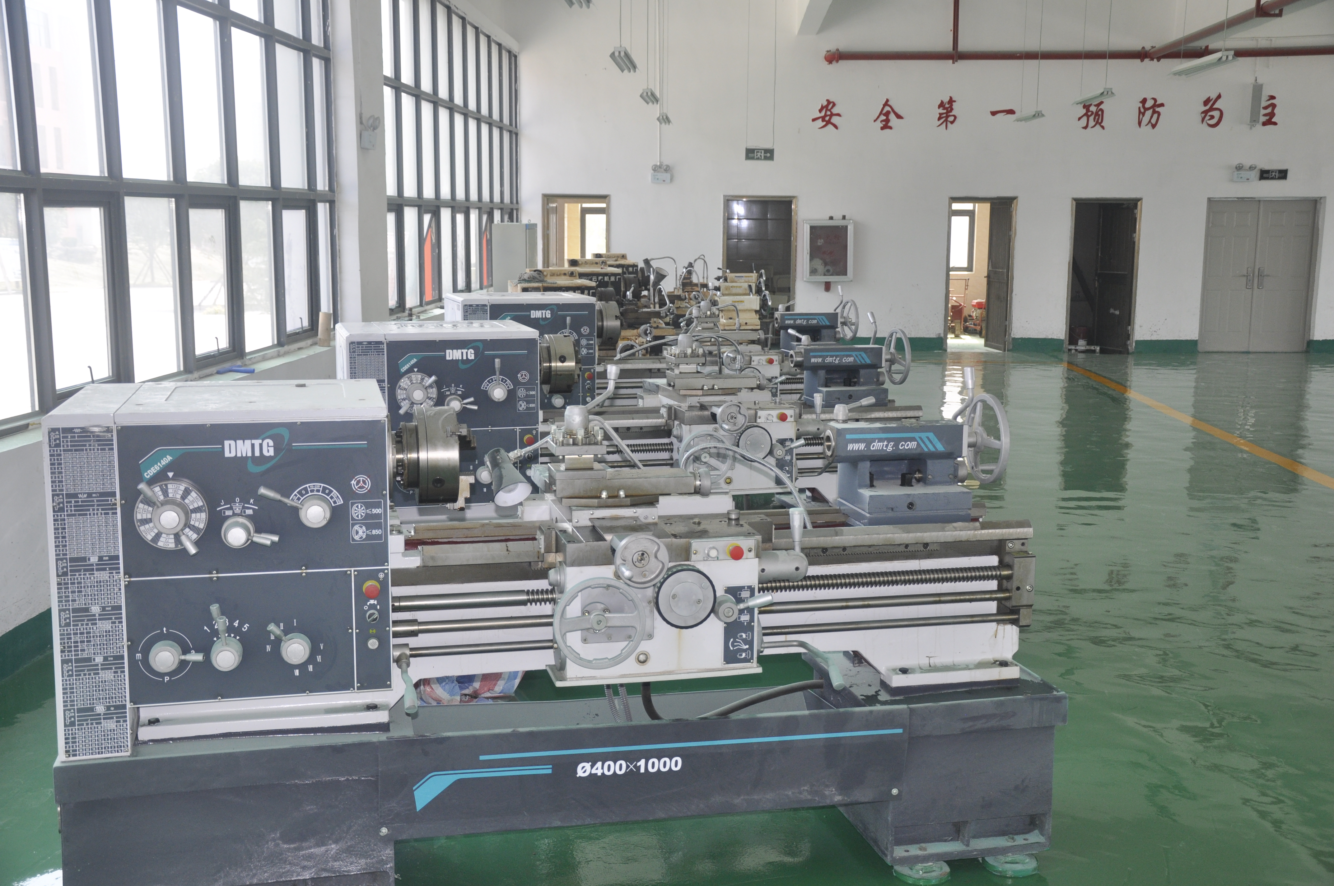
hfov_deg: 49.6
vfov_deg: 34.1
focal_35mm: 39
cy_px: 443
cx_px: 667
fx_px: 1443
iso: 400
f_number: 4
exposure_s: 1/200
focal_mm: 26
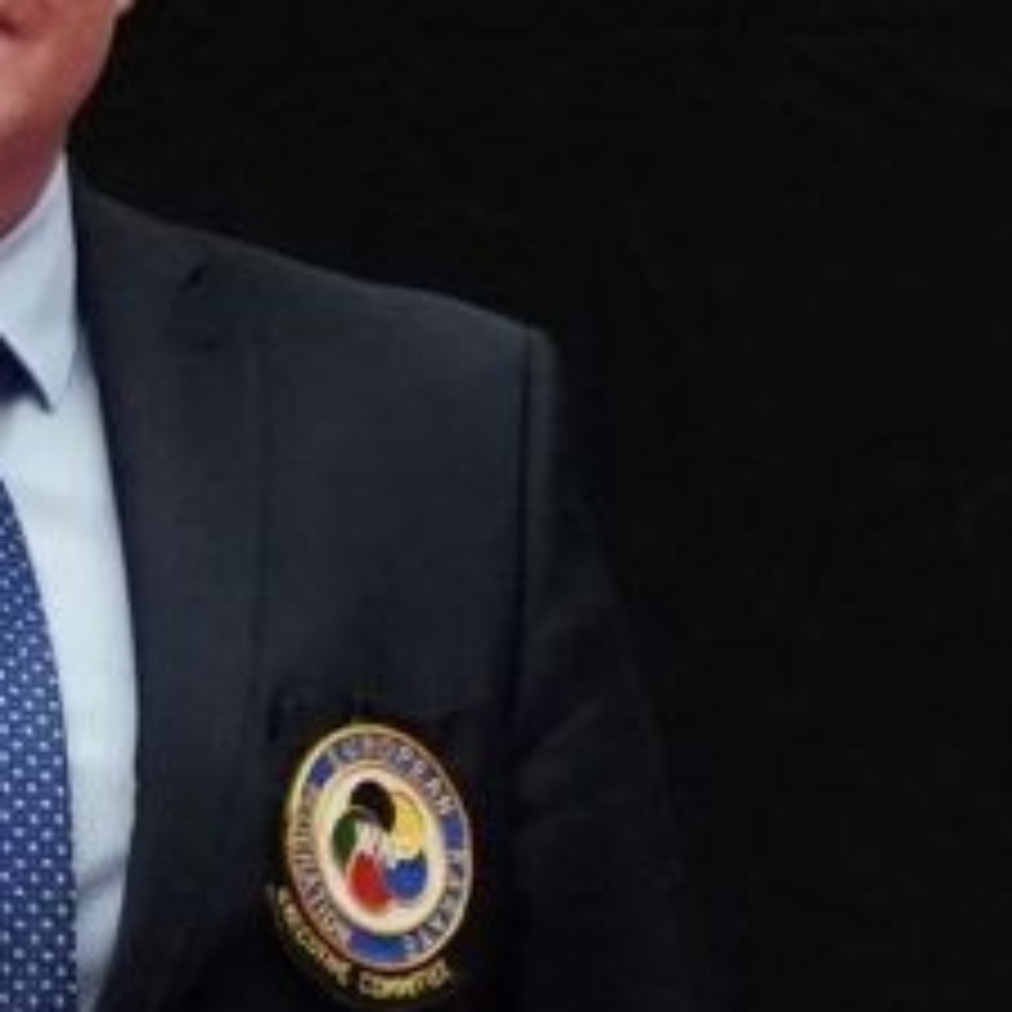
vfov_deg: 2.2
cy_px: 423
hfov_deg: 2.2
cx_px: 3319
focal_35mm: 797
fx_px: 26361
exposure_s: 1/1000
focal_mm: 78
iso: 3200
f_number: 2.8
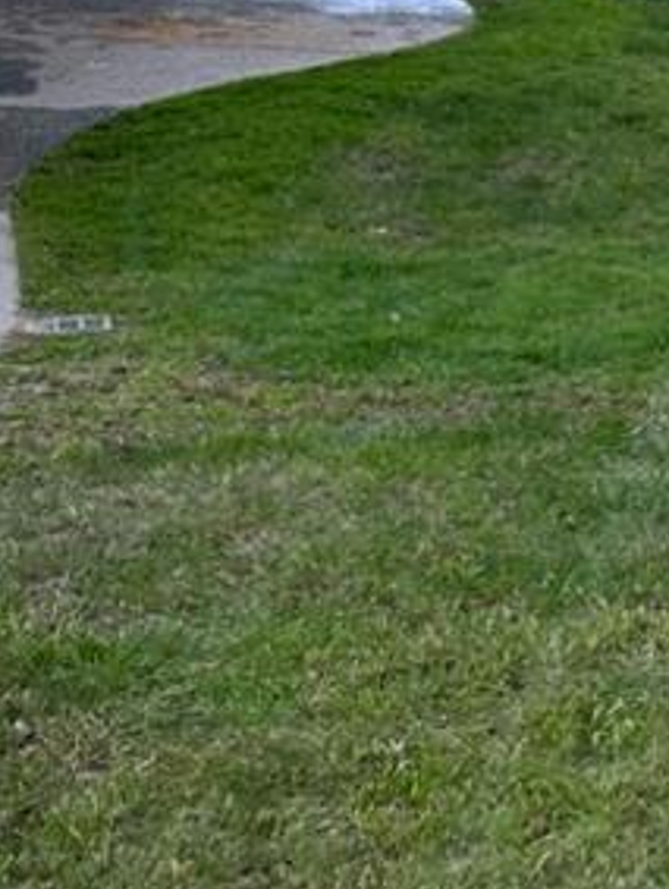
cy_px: 101
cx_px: 1559
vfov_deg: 15.3
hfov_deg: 10.3
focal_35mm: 127
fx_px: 3265
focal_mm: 6.86
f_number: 1.78
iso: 80
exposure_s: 1/293
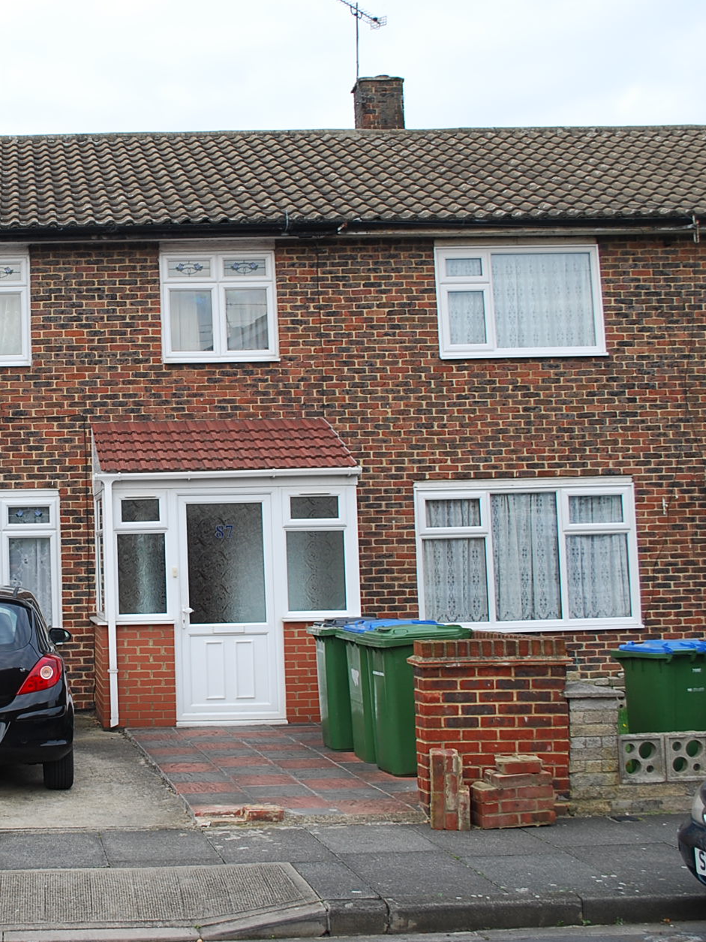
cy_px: 460
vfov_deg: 38.9
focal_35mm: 49
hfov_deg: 28.0
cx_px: 5
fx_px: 1333
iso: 140
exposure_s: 1/125
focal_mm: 22
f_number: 5.6
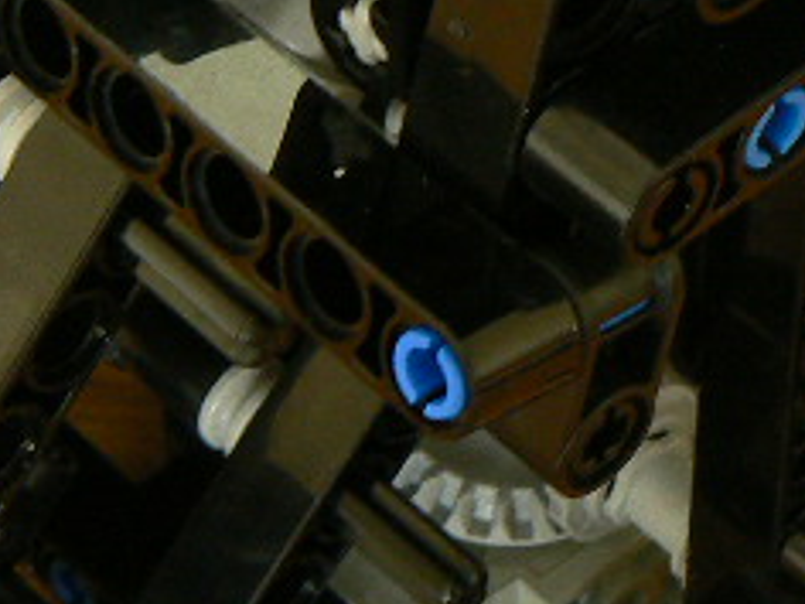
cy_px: -174
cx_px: 420
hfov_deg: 10.9
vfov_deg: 8.1
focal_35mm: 182
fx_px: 4232
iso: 100
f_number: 4.5
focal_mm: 8.1
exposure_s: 2
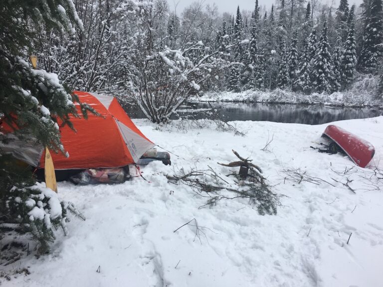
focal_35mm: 29
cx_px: 192
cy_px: 144
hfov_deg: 61.7
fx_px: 321
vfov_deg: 48.2
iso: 25
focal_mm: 4.15
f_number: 2.2
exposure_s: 1/481
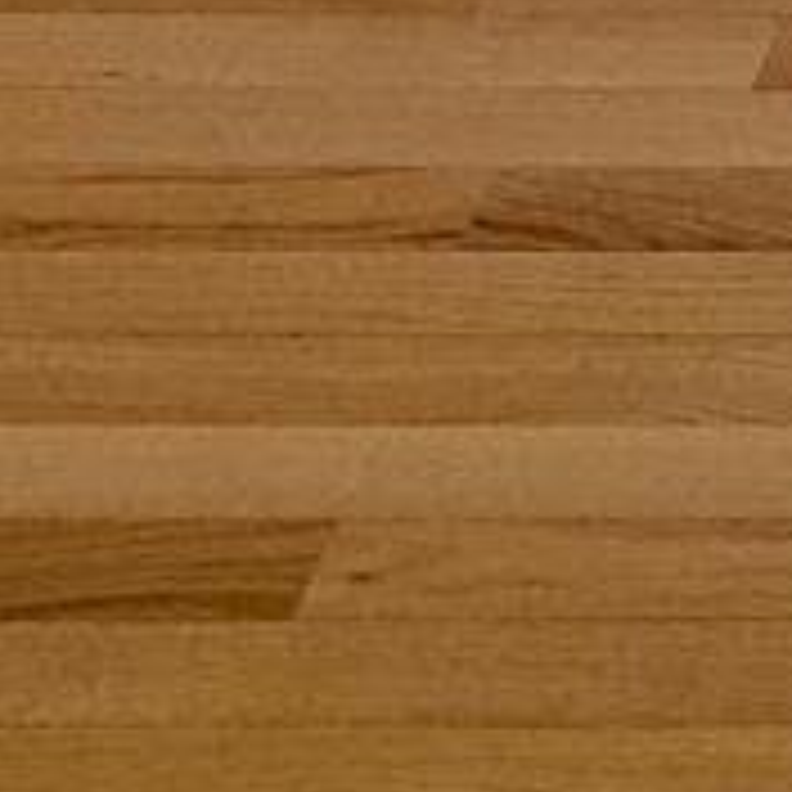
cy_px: -2115
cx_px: 2516
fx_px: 5203
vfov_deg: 7.1
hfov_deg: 7.5
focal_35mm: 201
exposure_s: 1/121
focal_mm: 4.25
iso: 40
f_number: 1.8
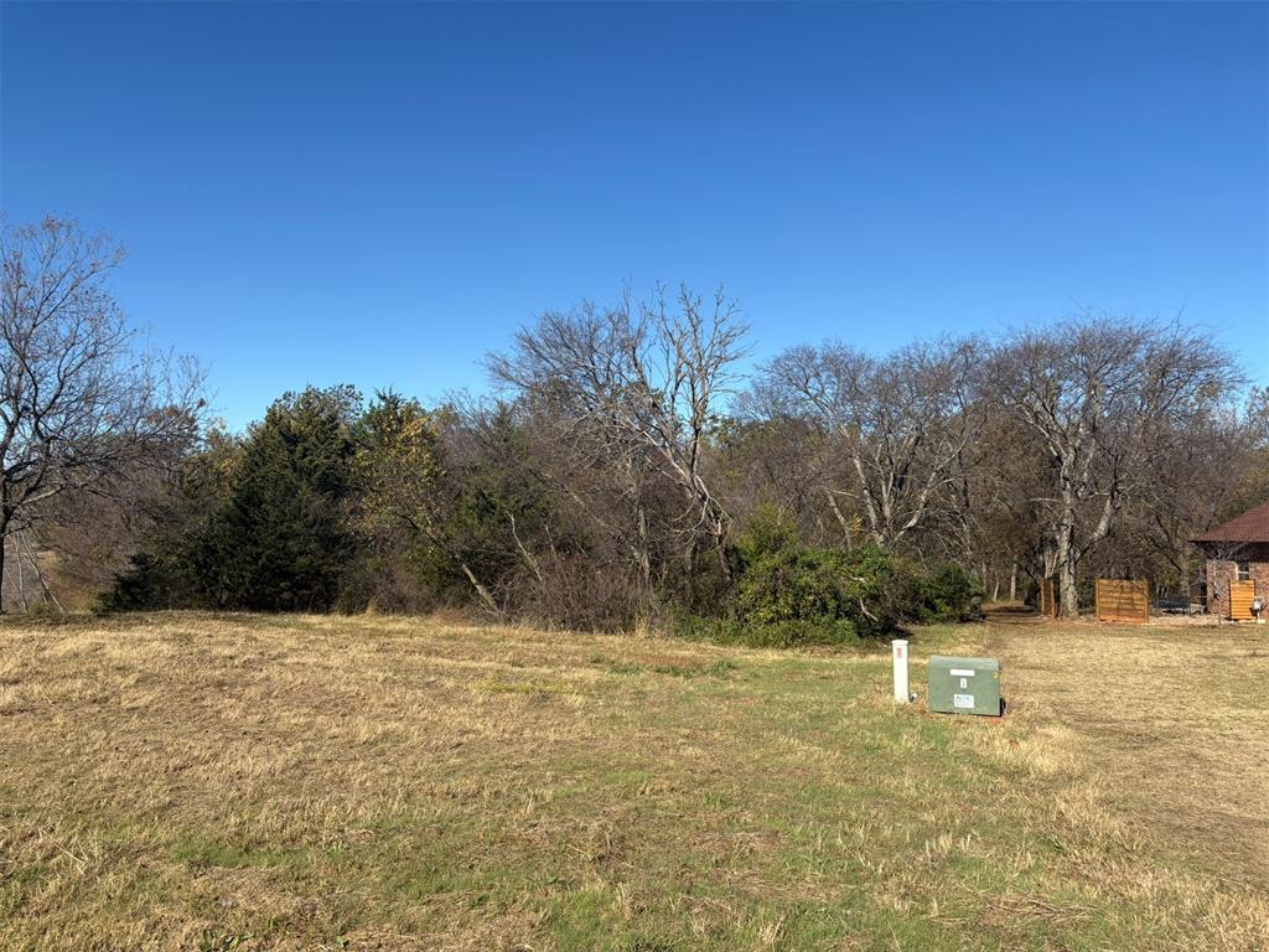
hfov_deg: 67.3
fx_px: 953
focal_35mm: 26
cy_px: 476
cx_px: 634
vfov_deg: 53.1
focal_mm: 5.96
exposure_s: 1/3279
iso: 50
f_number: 1.6
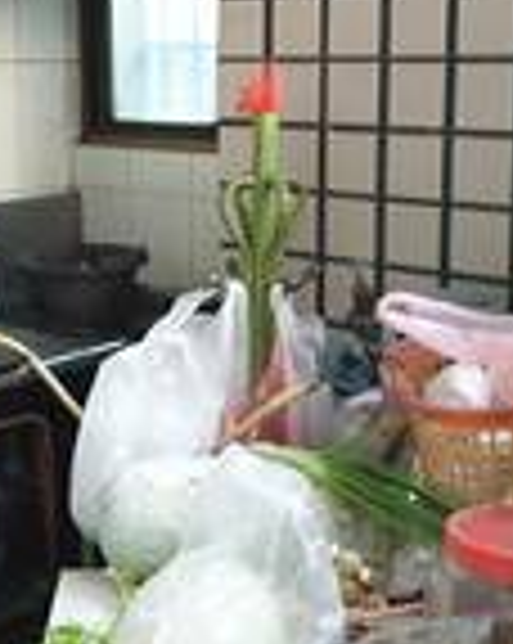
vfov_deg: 29.4
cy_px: 216
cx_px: 171
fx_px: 1217
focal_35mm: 64
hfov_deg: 23.7
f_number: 1.5
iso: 1000
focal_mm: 4.3
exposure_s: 1/7
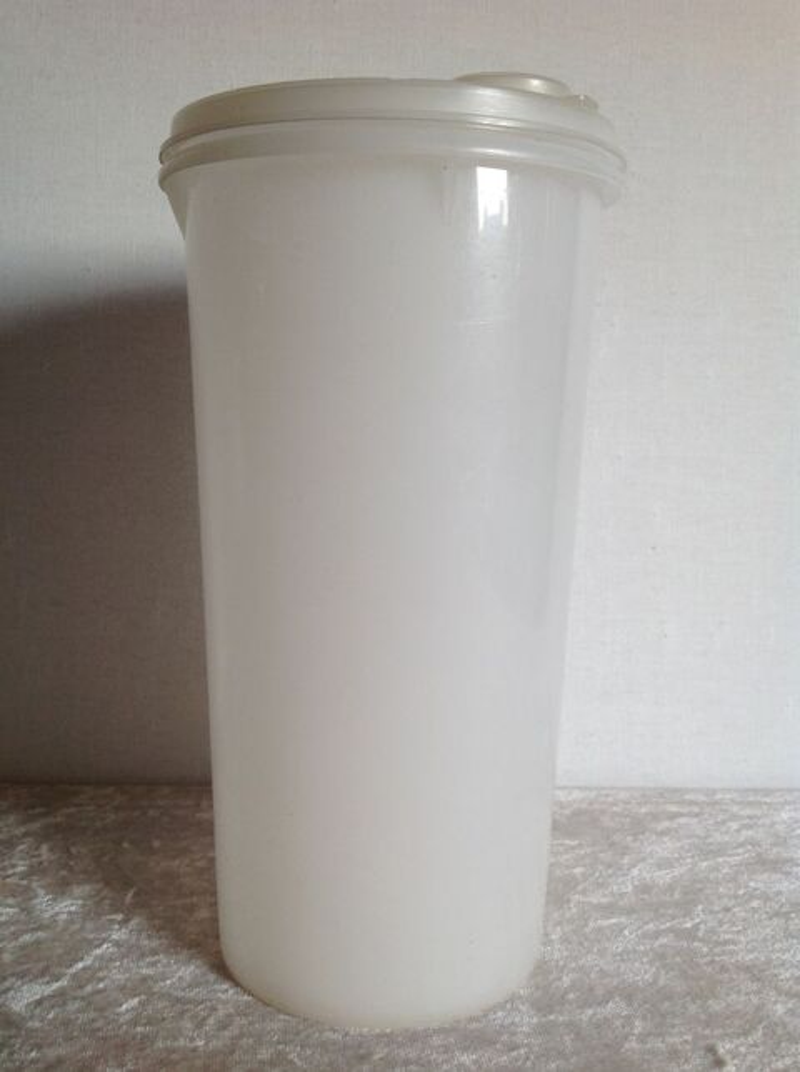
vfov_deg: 52.7
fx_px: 1082
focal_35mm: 35
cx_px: 400
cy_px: 536
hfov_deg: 40.6
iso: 50
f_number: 2.4
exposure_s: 1/60
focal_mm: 4.28
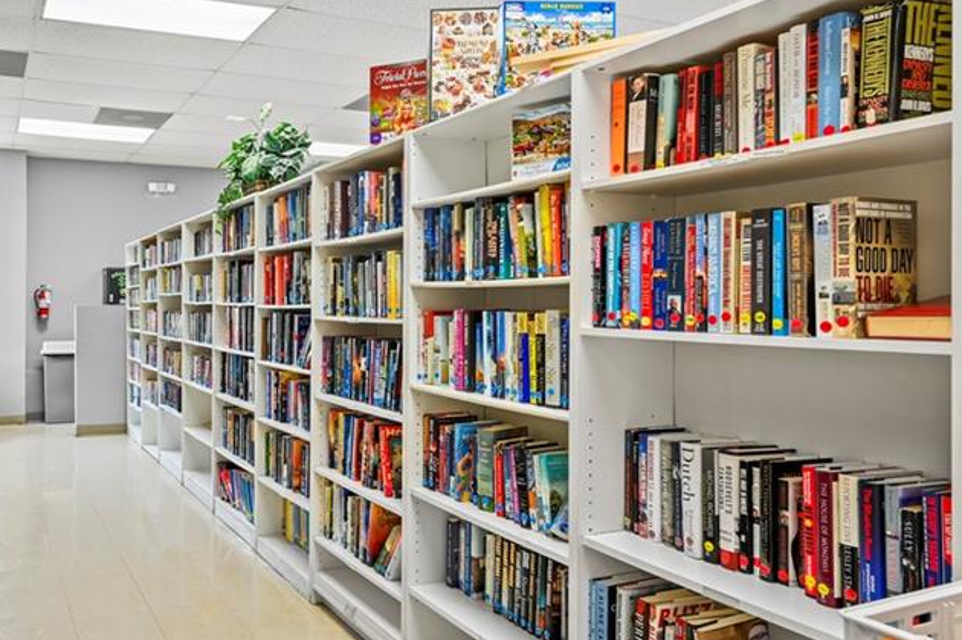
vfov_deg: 48.2
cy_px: 328
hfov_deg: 64.4
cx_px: 261
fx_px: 716
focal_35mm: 27
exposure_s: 1
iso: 100
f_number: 8
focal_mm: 16.5
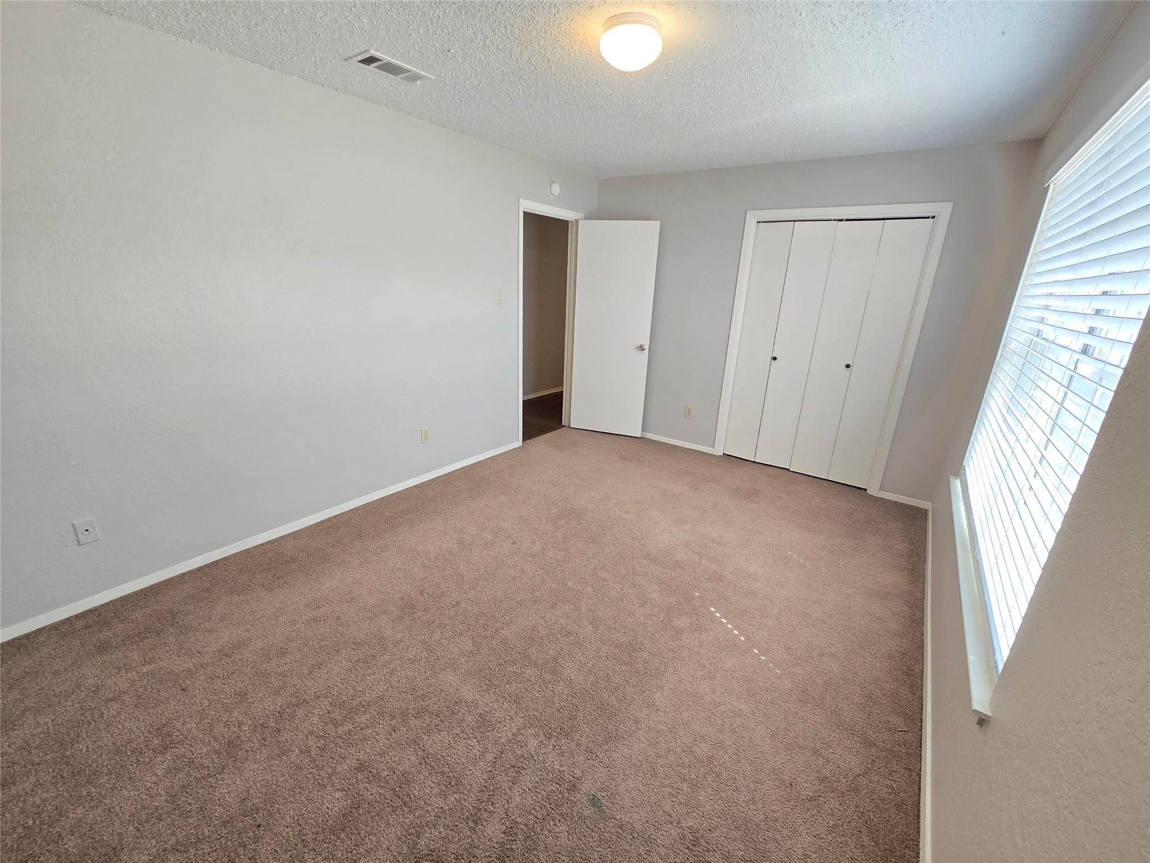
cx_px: 575
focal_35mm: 13
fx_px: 432
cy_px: 432
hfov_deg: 106.2
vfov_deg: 89.9
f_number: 2.2
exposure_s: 1/60
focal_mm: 2.2
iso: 125
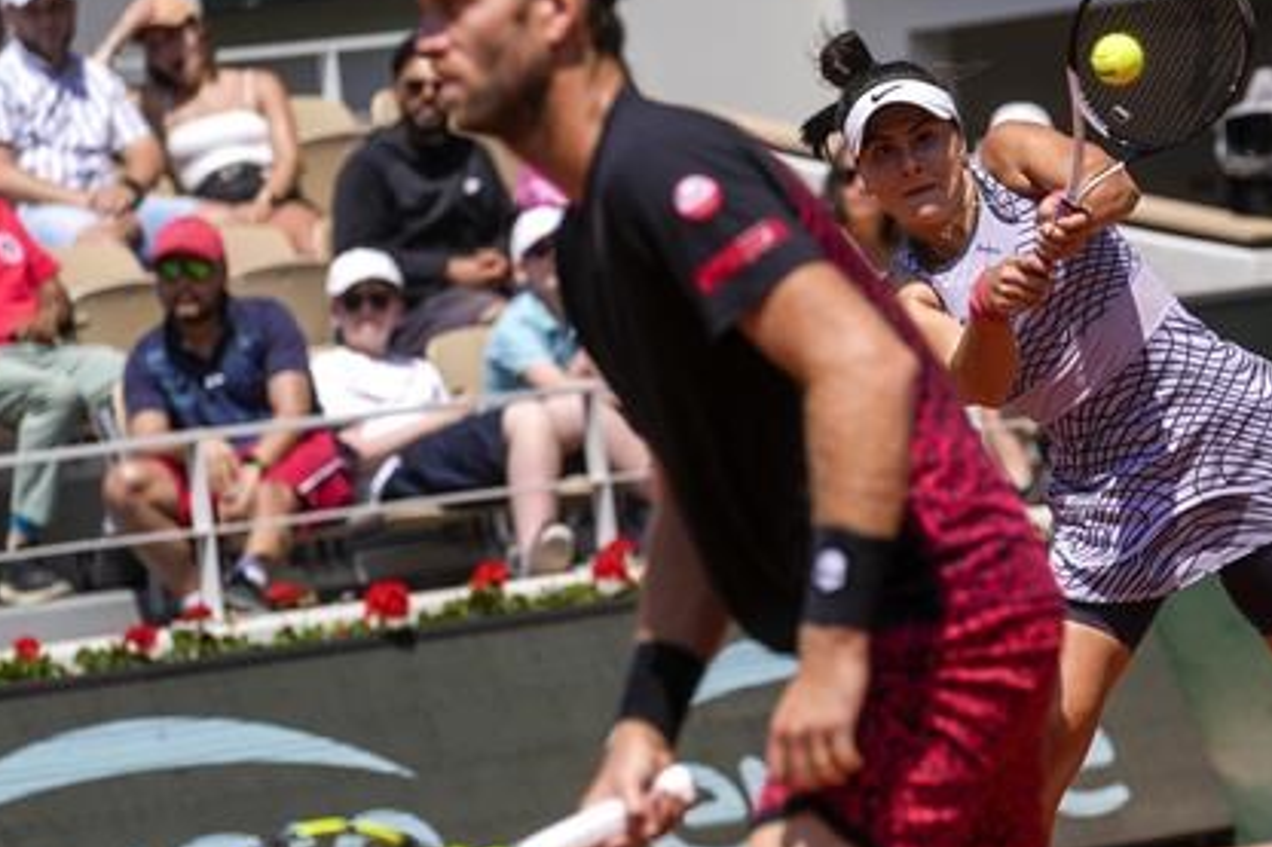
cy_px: 518
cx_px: 972
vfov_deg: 4.5
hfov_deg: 6.8
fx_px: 10701
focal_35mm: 303
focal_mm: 194
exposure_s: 1/3200
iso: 200
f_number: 4.5
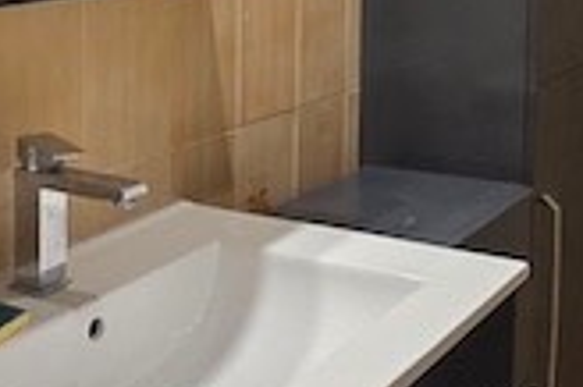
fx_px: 1068
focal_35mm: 66
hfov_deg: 30.3
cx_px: 391
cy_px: -4
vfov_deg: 19.9
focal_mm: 2.2
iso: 160
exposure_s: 1/50
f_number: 2.2
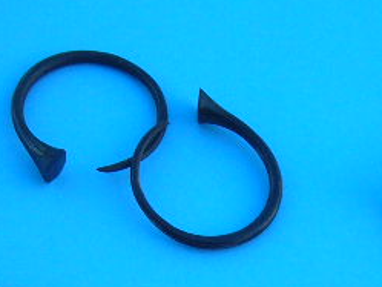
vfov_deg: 15.9
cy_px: 333
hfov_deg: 21.6
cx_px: 285
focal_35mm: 90
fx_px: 994
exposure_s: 1/67.6
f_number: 2.8
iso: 50
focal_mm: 5.8
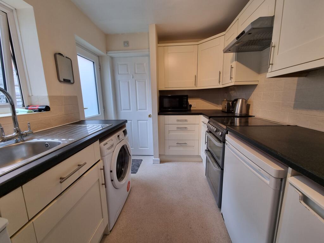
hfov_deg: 106.2
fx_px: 122
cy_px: 122
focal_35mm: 13
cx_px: 162
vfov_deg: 89.9
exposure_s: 1/50
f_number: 2.2
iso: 100
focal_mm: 2.2
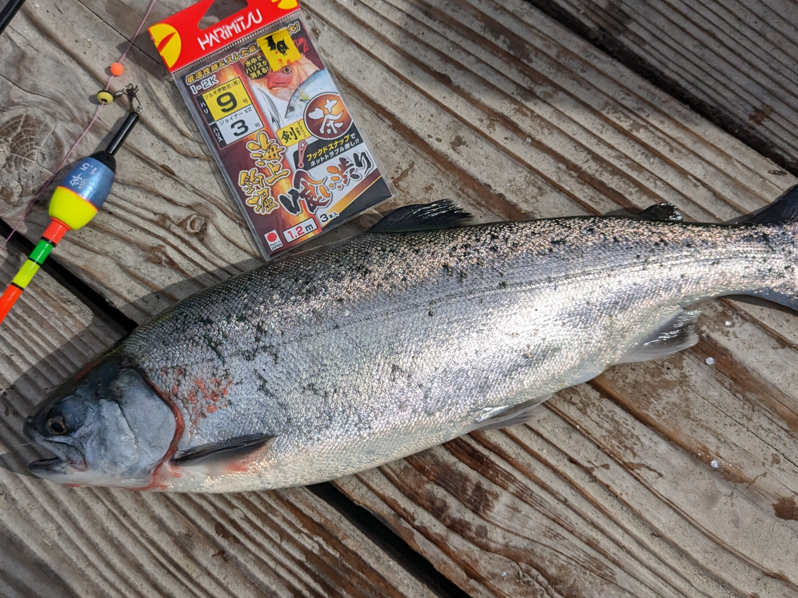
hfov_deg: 56.5
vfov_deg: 44.1
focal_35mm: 32
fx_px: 738
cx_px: 330
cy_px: 273
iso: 93
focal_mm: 4.38
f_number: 1.73
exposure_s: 1/23256
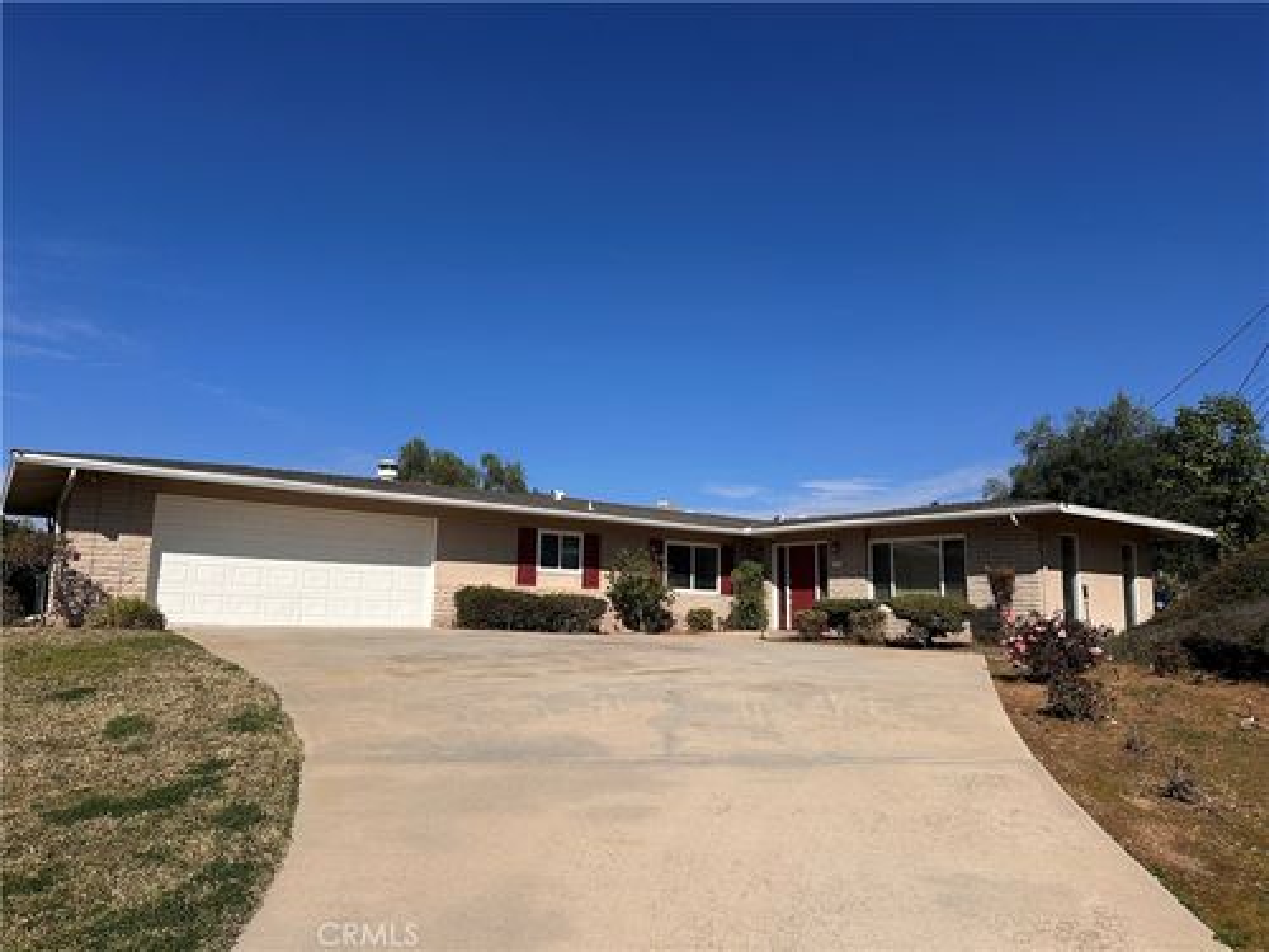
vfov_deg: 56.8
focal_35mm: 24
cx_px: 634
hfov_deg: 71.6
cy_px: 476
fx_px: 880
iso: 80
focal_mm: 6.86
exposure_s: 1/8929
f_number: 1.78
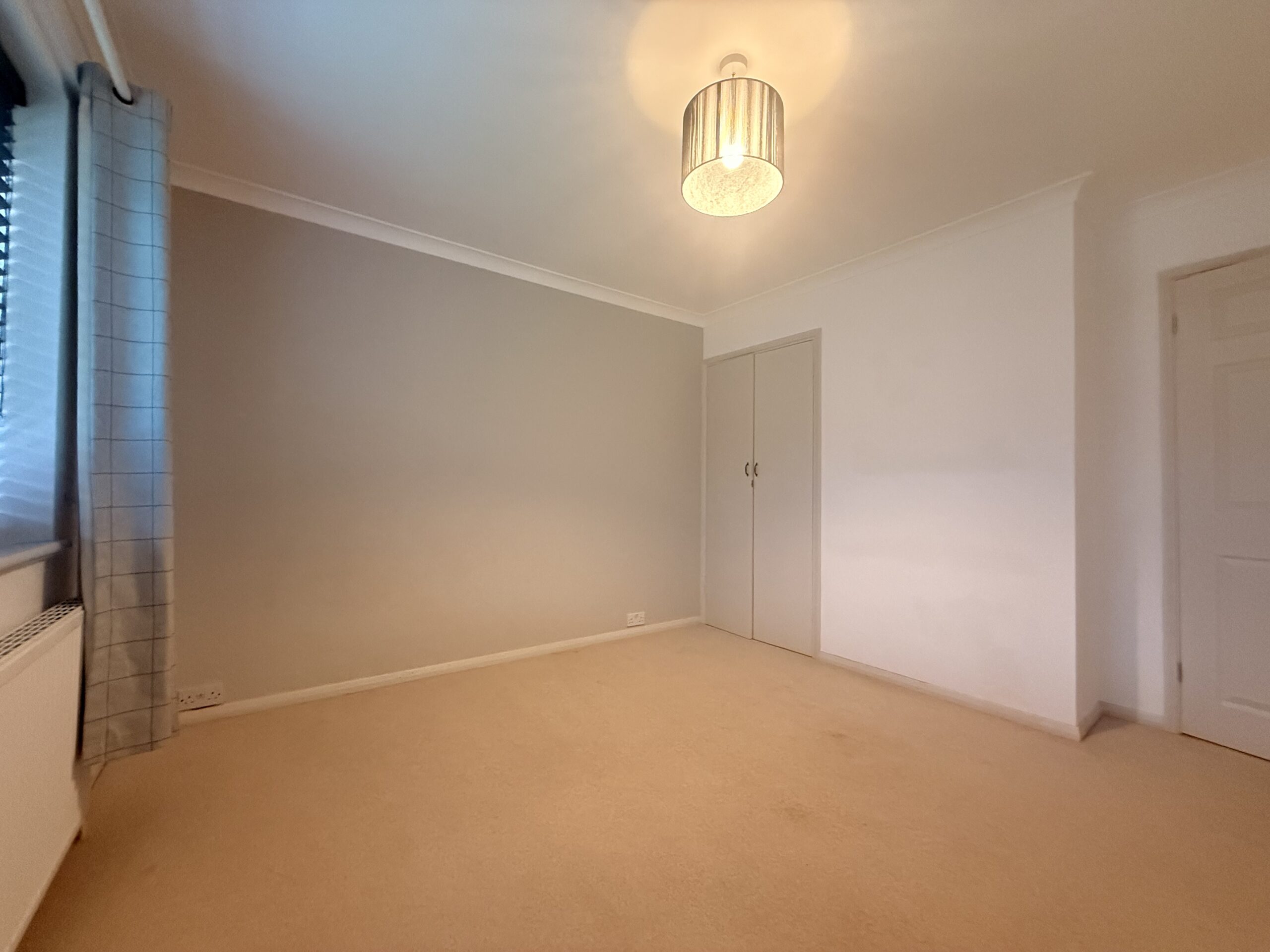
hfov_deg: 102.1
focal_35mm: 14
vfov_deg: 85.7
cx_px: 635
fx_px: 514
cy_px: 476
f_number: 2.2
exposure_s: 1/50
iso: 800
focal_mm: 2.22
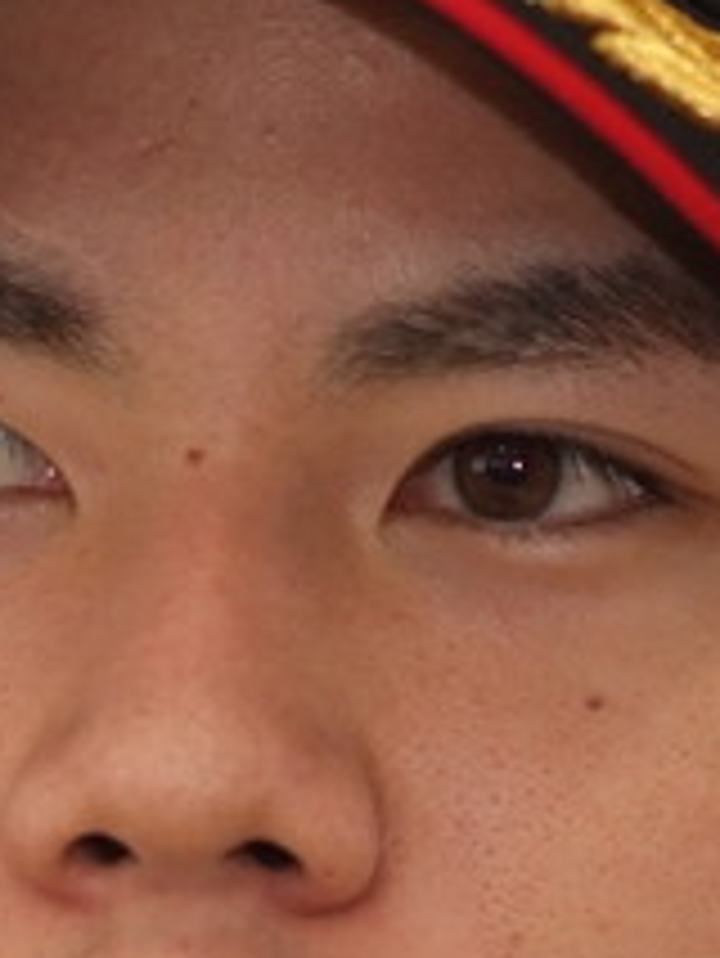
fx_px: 24270
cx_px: 81
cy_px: 733
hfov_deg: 1.7
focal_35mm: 876
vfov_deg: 2.3
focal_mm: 180
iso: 800
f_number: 2.8
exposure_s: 1/125
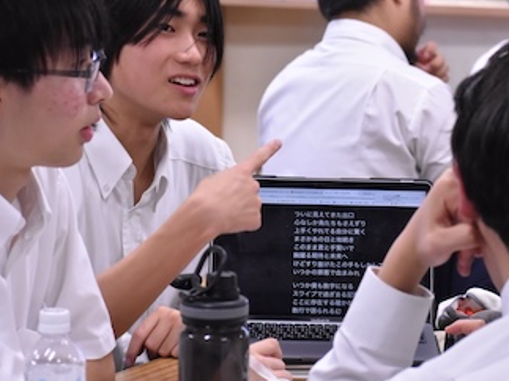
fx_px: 2205
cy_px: 198
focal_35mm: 150
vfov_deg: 9.9
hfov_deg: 13.2
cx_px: 337
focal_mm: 70
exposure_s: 1/125
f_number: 5
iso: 2500
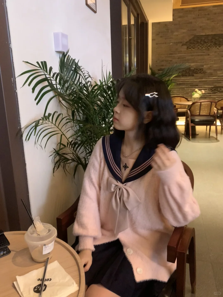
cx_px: 112
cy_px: 148
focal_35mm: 26
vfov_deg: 67.3
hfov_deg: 53.1
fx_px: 223
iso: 640
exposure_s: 1/30
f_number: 1.8
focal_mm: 4.25
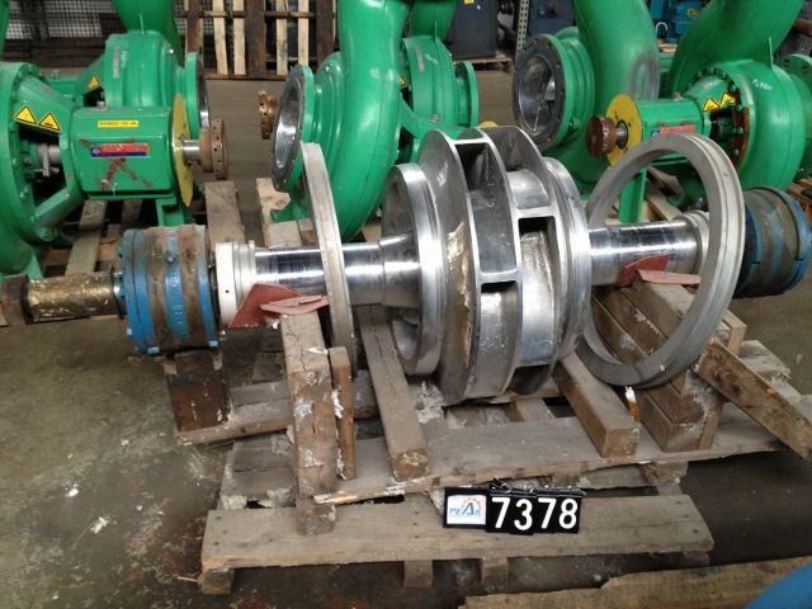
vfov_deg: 40.7
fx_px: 821
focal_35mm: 35
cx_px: 406
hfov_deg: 52.6
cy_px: 304
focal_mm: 4.28
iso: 125
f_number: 2.4
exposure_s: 1/20
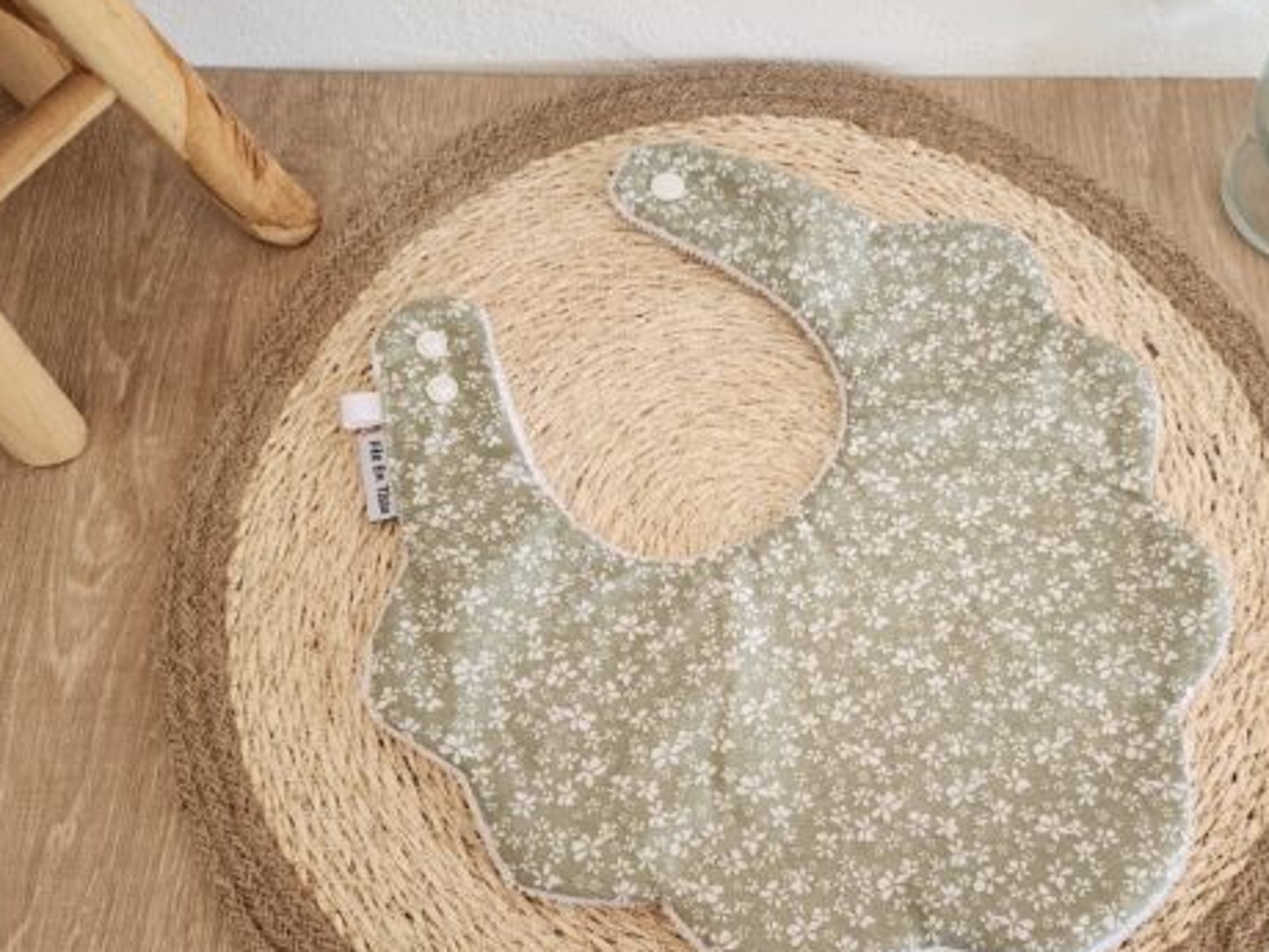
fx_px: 1100
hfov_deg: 59.5
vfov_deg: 46.4
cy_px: 591
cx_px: 756
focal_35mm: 30
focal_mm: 6.4
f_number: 1.8
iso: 160
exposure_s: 1/182
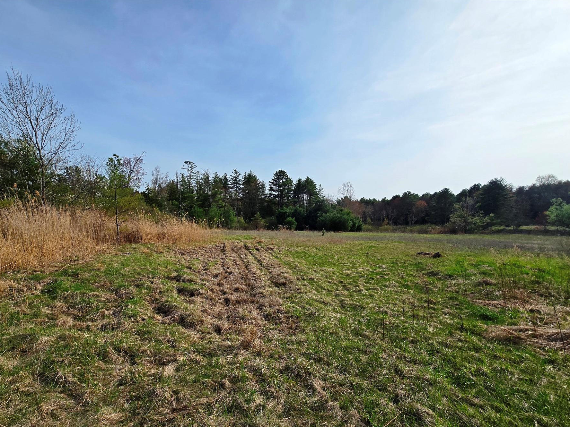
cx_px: 275
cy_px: 245
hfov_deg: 98.1
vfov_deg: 81.2
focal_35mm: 15
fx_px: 247
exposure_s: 1/2866
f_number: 2.2
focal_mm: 2.2
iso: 50
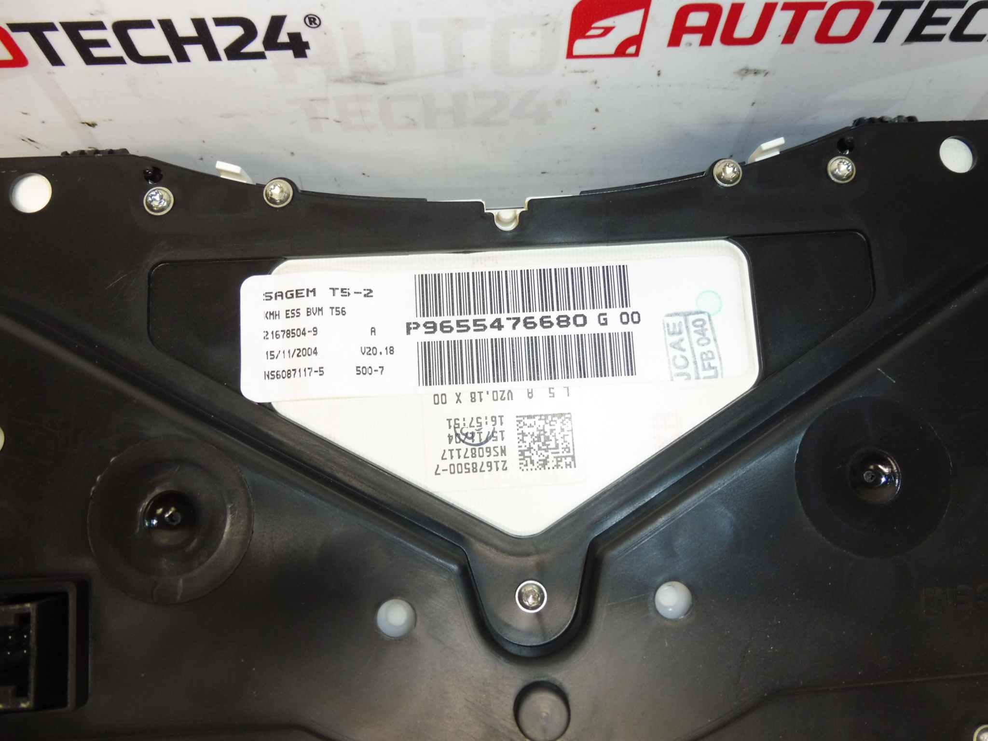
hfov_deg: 71.6
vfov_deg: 56.8
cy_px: 370
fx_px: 685
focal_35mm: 24
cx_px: 494
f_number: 3.5
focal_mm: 4.3
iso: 200
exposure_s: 1/80
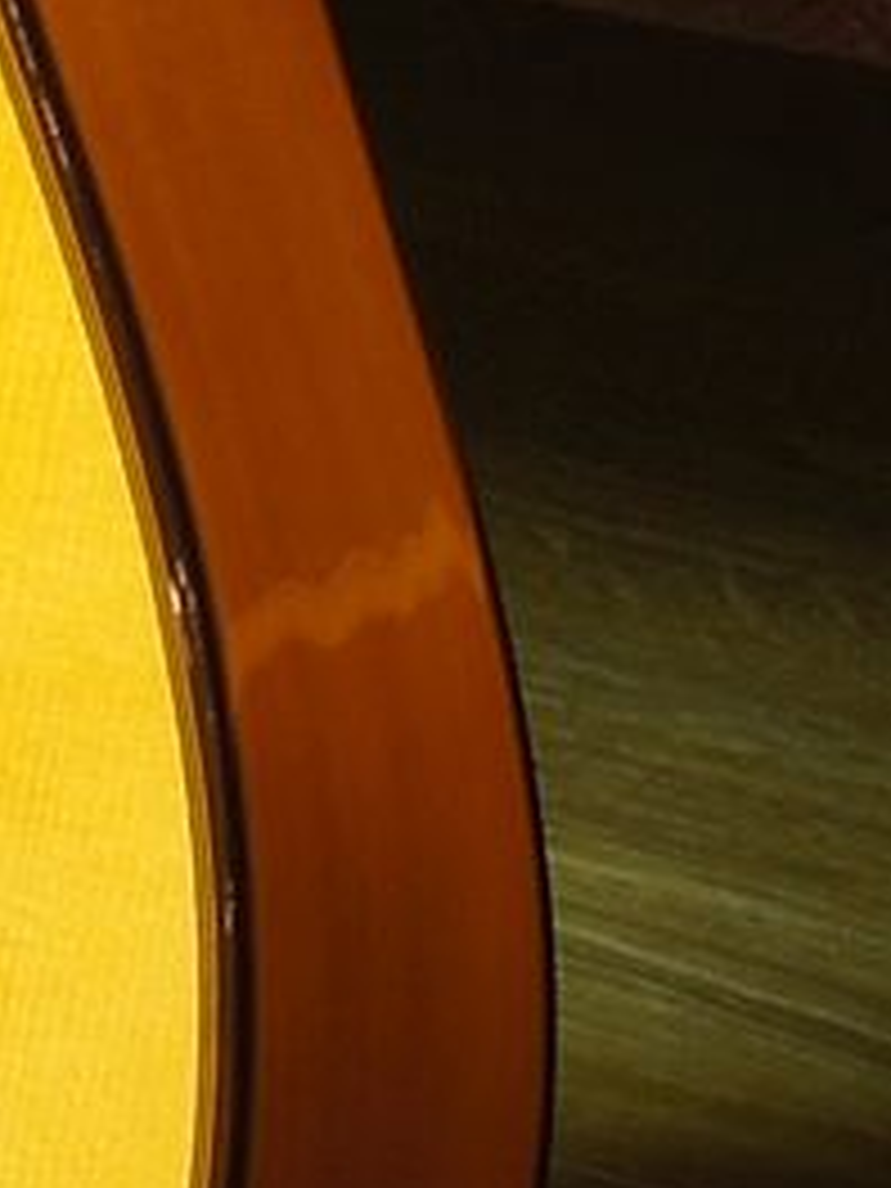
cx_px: -765
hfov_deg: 3.9
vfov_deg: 5.1
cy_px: -1701
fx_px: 12870
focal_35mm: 375
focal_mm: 30
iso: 100
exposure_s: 1/1.67
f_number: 9
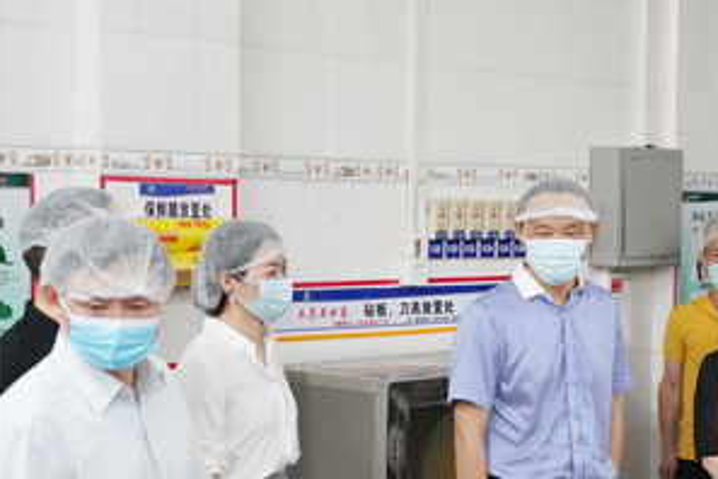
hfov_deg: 22.5
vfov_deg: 15.6
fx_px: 1735
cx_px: 718
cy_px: 363
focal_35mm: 87
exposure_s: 1/160
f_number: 4.5
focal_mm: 43
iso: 6400
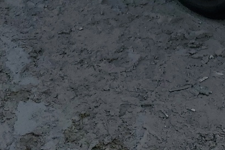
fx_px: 662
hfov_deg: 18.8
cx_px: 224
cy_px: -151
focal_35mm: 106
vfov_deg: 11.6
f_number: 1.5
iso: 50
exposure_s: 1/3333
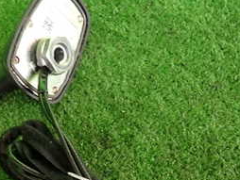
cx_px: 124
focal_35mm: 59
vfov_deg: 24.2
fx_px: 409
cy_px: 157
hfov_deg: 32.7
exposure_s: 1/60
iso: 100
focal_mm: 4.5
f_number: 2
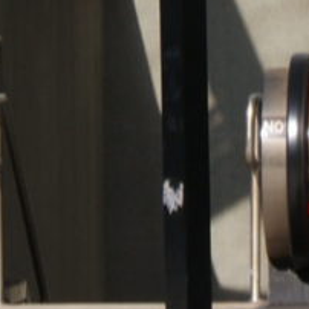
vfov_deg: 2.7
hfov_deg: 2.7
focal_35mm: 646
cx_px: 332
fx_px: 6524
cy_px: -322
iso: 100
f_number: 13
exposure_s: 1/125
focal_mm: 50
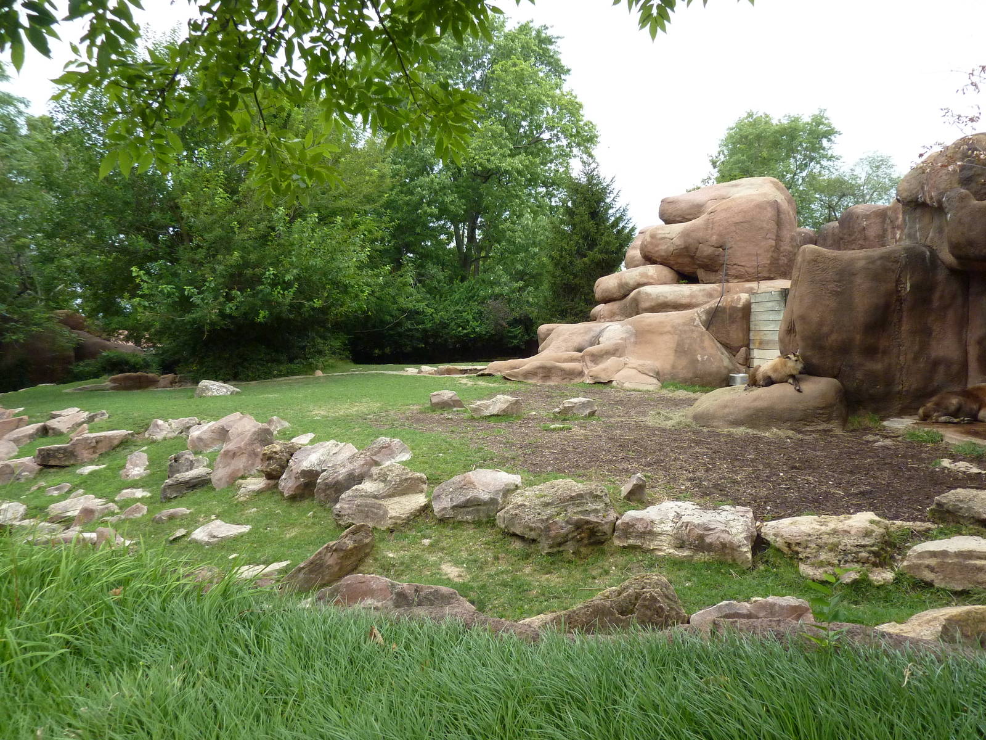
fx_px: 712
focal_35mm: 25
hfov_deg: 69.4
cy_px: 370
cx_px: 493
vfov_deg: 54.9
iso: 250
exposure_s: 1/500
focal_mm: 4.1
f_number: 3.3
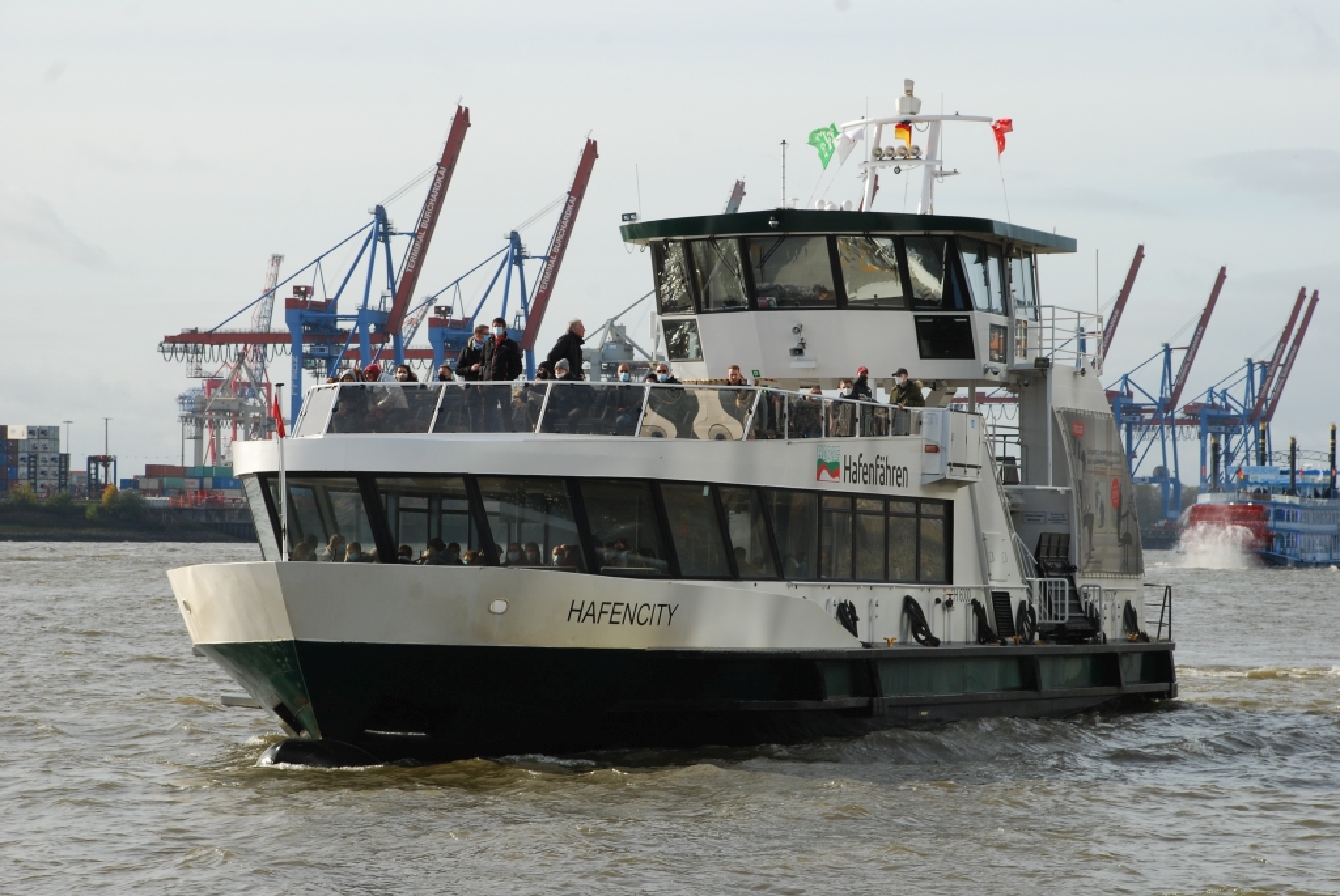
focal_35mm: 120
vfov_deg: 11.4
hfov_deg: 17.0
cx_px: 670
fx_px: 4471
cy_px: 448
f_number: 10
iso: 200
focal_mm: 80
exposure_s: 1/250
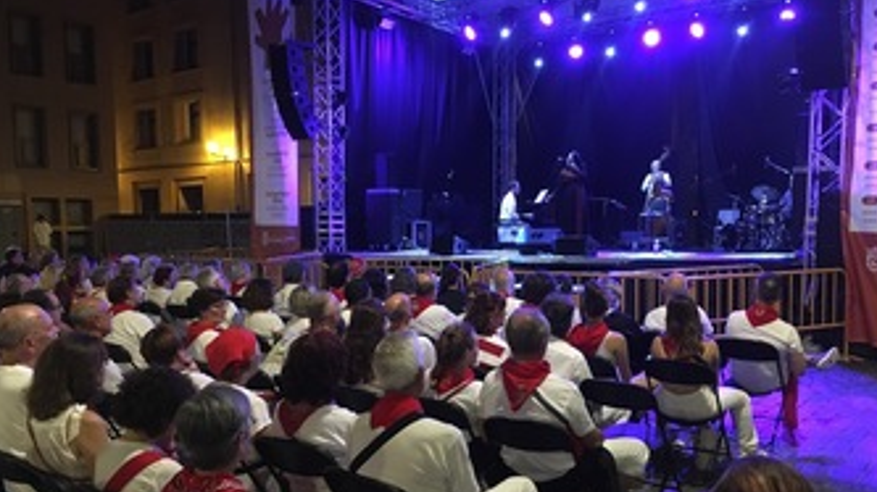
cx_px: 450
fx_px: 767
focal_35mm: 33
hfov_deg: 59.5
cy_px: 301
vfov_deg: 35.4
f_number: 2.2
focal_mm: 4.15
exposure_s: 1/17
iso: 320
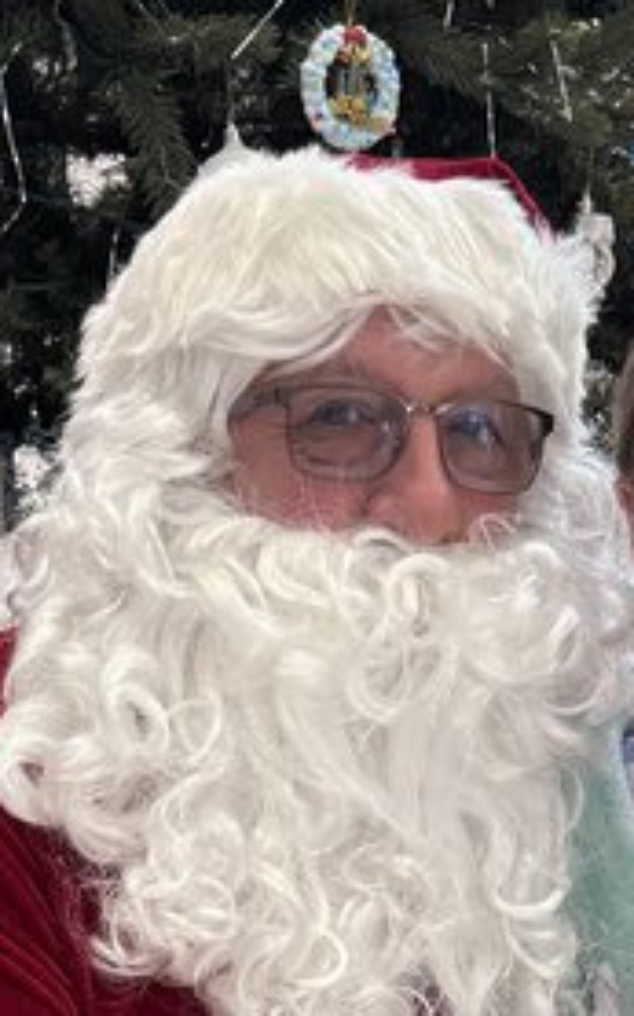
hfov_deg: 13.9
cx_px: 429
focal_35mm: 94
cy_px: 1141
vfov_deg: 20.9
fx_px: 2600
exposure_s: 1/120
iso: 160
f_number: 1.78
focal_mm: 6.76
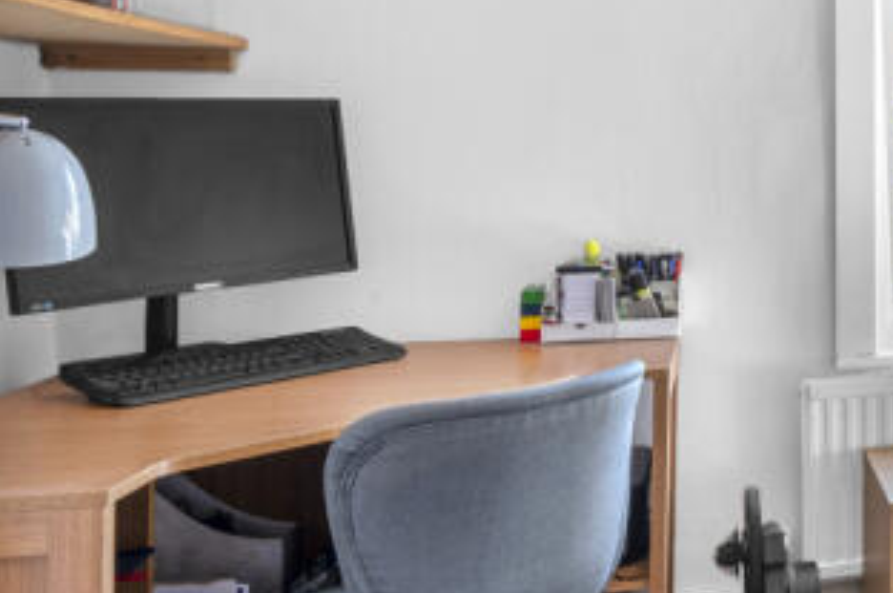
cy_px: 136
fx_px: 1139
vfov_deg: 28.6
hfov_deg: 32.2
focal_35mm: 46
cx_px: 1165
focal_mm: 14
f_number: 16
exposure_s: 1/1.67
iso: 250
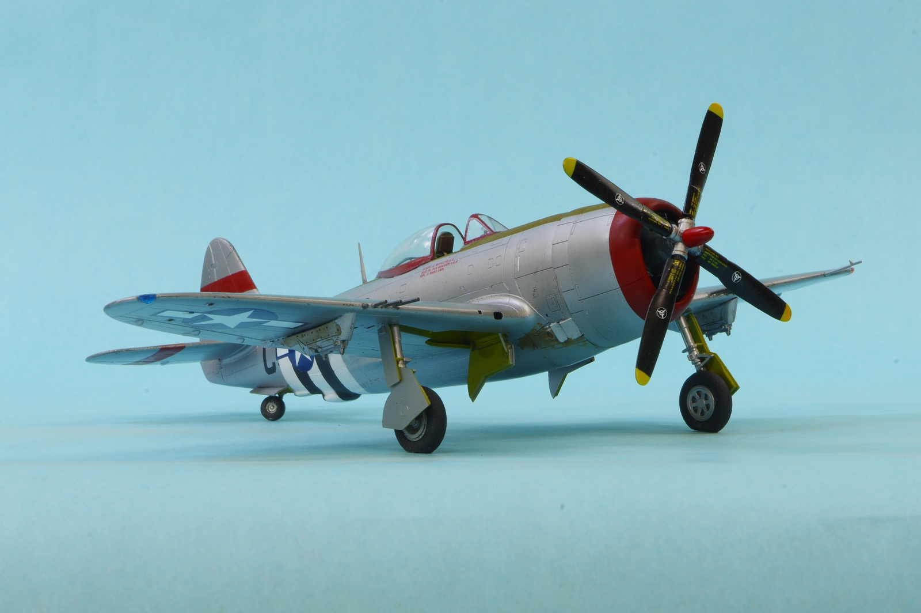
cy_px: 306
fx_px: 2863
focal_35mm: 112
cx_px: 460
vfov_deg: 12.2
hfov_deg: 18.3
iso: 100
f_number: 29
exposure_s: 2.5
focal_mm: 75
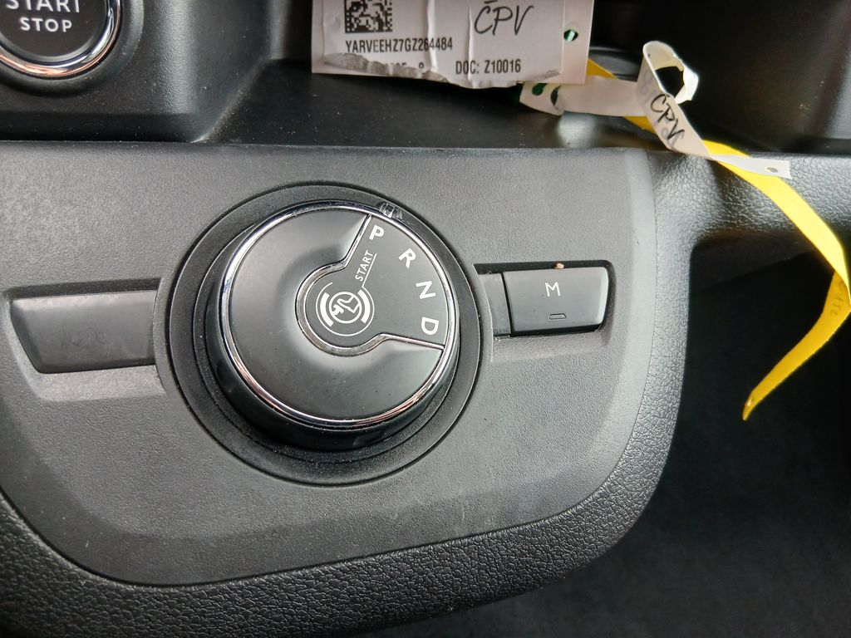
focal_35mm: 26
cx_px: 426
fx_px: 639
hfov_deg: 67.3
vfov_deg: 53.1
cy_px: 319
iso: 200
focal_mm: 3.98
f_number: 1.8
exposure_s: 1/50
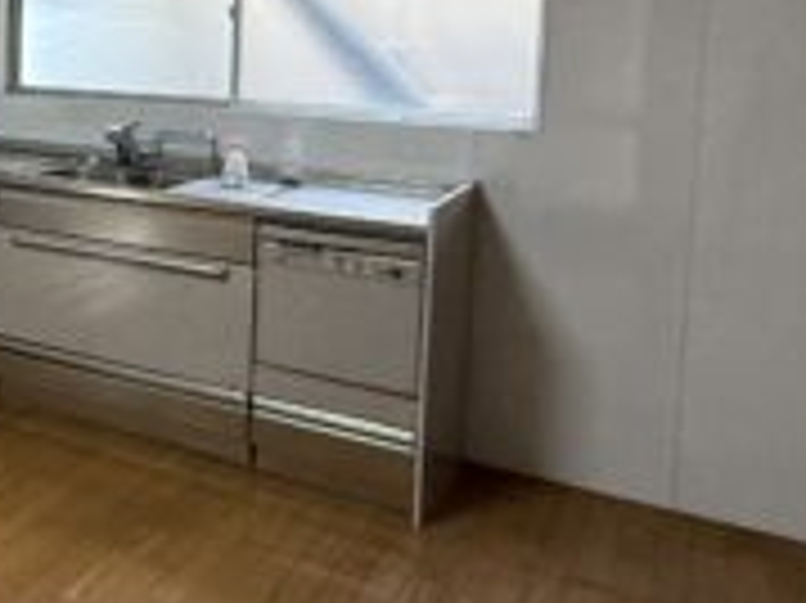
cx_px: -230
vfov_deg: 29.7
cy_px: 76
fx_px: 1094
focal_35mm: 47
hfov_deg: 31.6
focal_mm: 2.22
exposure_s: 1/60
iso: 500
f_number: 2.2
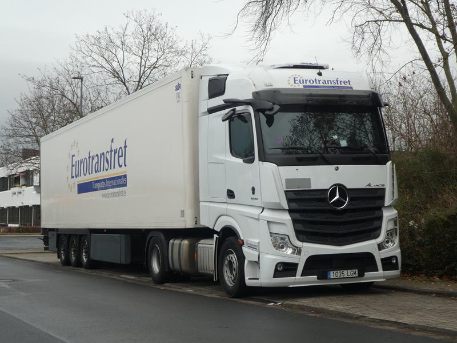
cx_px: 228
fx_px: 805
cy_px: 172
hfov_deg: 31.7
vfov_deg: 24.0
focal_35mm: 61
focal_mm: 10.9
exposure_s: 1/80
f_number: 4.3
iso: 100
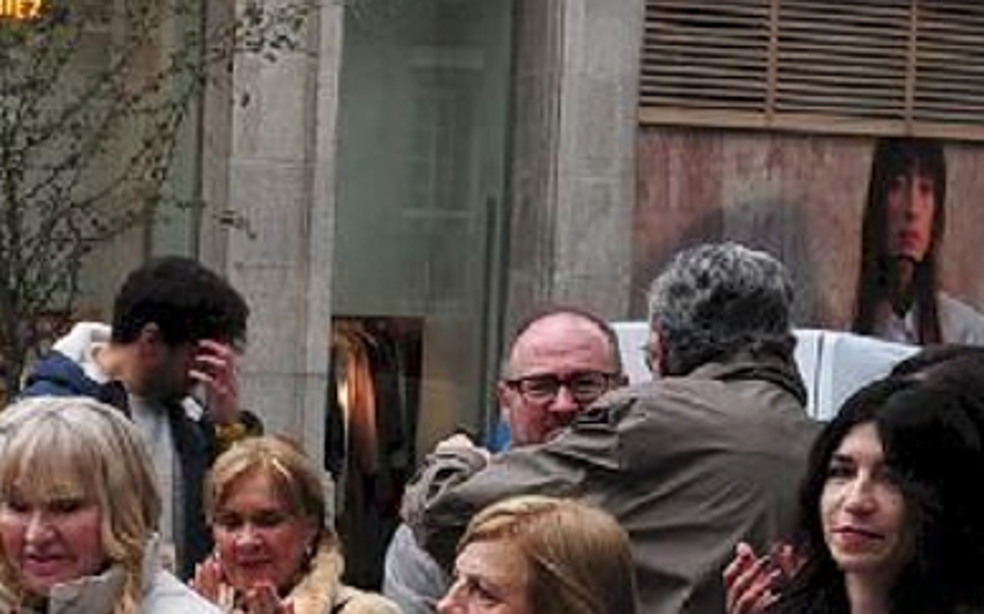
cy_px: 908
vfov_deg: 8.7
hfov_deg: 13.2
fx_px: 3940
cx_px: -599
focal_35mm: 147
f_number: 6.3
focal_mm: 35
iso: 400
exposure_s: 1/250
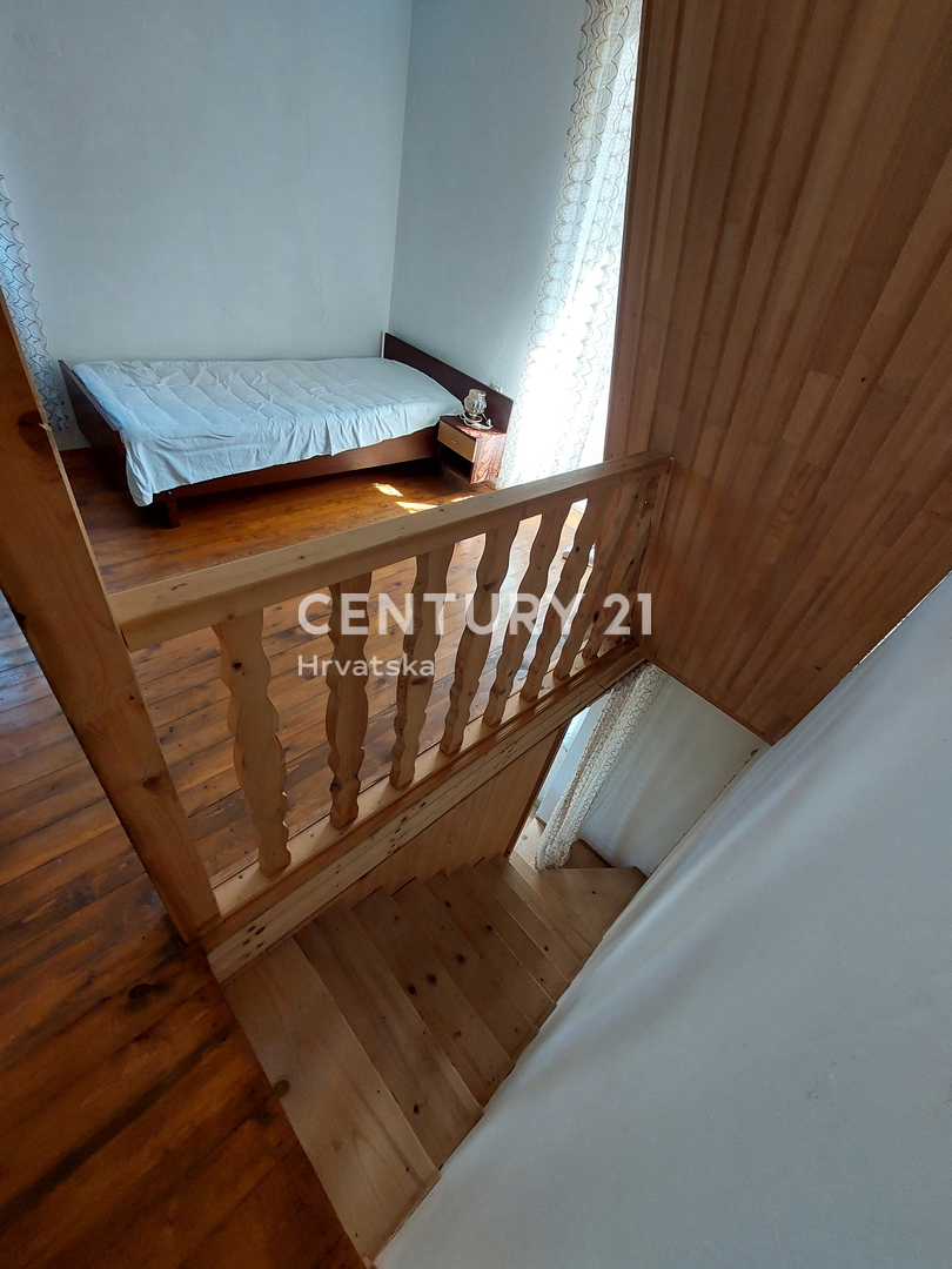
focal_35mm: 13
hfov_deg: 89.9
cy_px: 634
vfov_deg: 106.2
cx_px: 476
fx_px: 477
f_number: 2.2
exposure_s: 1/50
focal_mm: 1.74
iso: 125
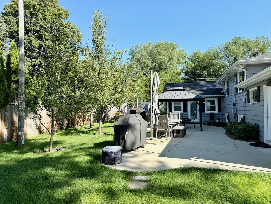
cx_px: 136
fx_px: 188
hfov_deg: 71.6
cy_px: 102
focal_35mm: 24
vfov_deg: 56.8
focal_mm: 6.76
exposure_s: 1/1770
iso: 80
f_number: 1.78
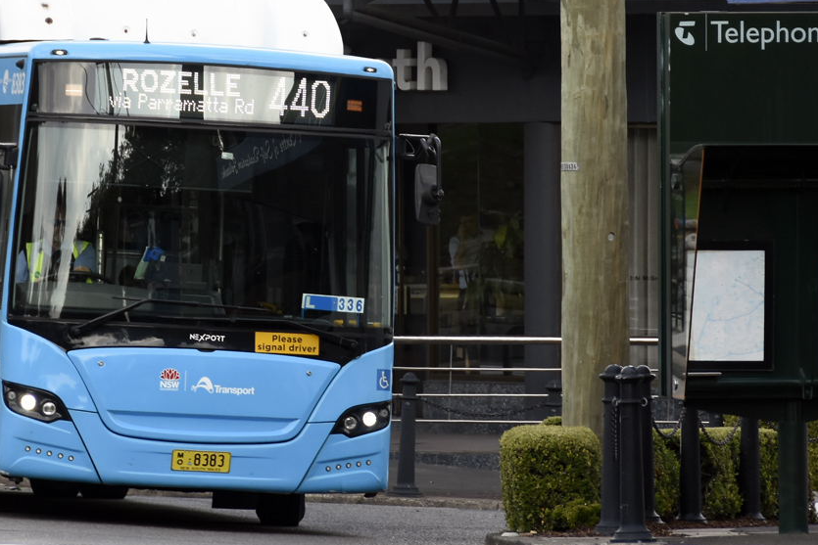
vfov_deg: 3.4
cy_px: 78
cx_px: 215
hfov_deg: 5.1
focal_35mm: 404
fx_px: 9181
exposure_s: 1/500
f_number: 5.6
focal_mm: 150
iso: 450
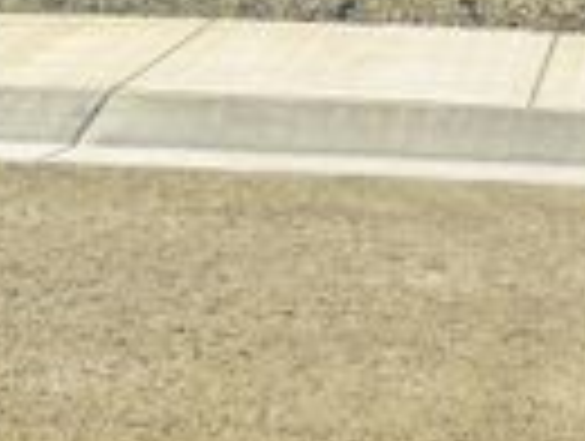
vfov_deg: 14.9
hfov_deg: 20.4
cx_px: 626
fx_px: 1558
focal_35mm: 92
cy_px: -236
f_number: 1.8
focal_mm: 6.76
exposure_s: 1/4300
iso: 80
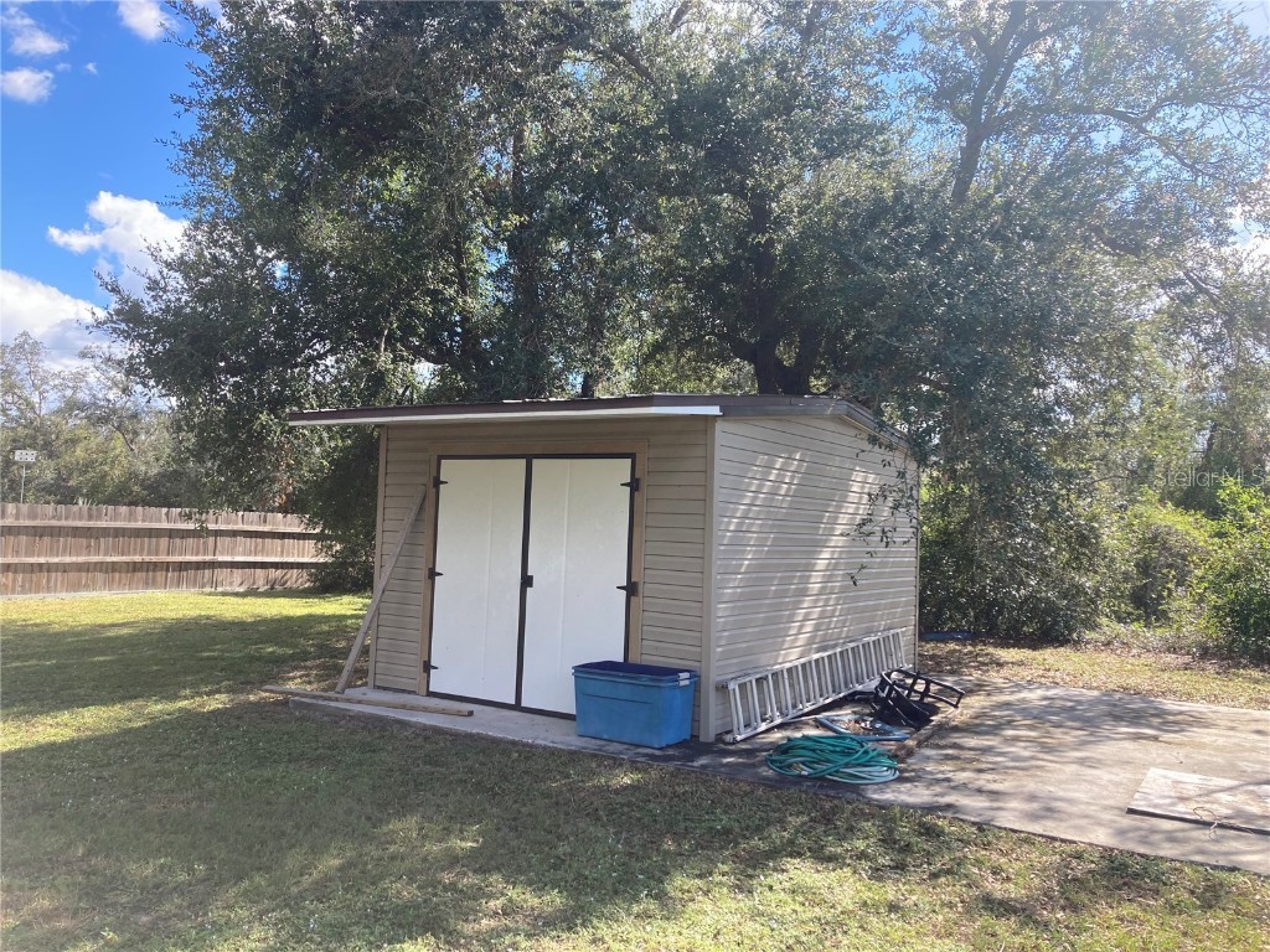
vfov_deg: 49.7
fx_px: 1027
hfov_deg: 63.4
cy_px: 476
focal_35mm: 28
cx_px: 635
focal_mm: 3.99
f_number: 1.8
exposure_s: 1/706
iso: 20
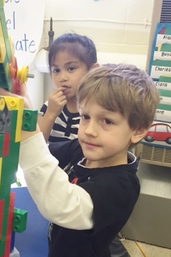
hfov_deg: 25.5
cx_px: 35
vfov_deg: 37.9
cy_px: 168
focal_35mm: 52
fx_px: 371
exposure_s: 1/30
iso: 32
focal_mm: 4.15
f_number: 2.2
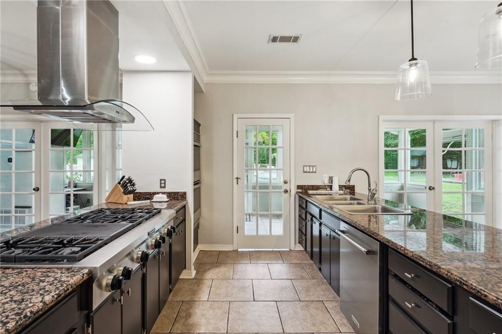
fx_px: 237
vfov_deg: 70.3
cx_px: 251
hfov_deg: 93.3
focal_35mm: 17
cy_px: 167
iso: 800
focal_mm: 17
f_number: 11
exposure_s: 1/10
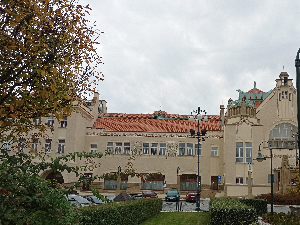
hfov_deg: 50.9
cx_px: 187
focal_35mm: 36
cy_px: 141
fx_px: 312
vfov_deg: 39.3
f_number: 1.79
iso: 104
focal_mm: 4.7
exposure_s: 1/1065
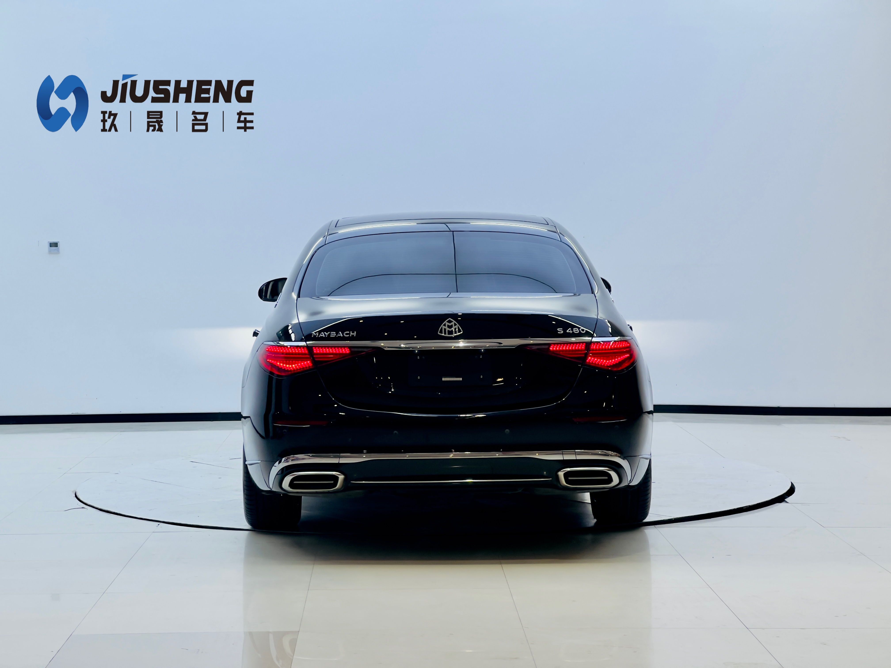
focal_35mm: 77
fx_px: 1982
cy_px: 334
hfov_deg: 25.3
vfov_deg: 19.1
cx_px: 446
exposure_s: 1/148
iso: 32
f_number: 2.8
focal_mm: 9
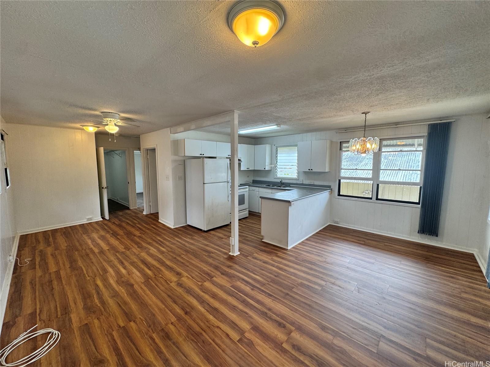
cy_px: 184
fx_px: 198
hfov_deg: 102.1
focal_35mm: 14
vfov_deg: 85.7
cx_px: 245
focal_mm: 2.22
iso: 80
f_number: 2.2
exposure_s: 1/120
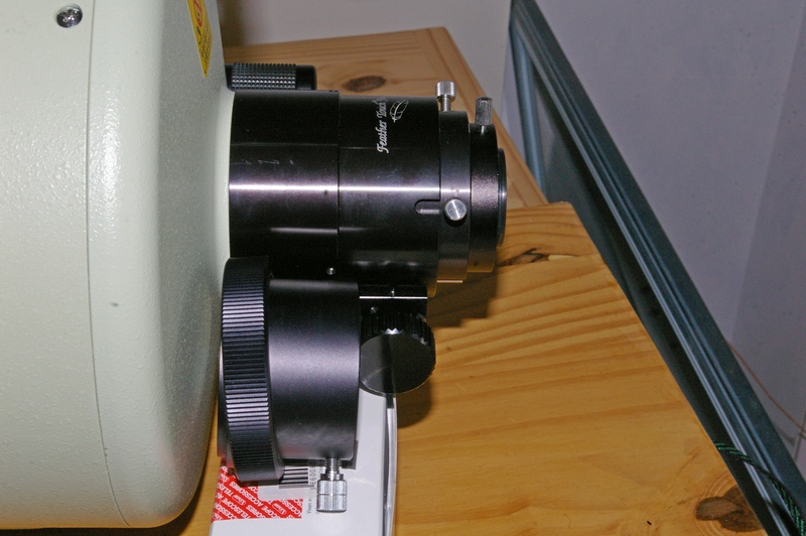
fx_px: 1443
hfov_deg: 31.2
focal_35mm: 64
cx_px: 403
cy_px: 268
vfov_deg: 21.0
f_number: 19
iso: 800
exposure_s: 1/60
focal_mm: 43
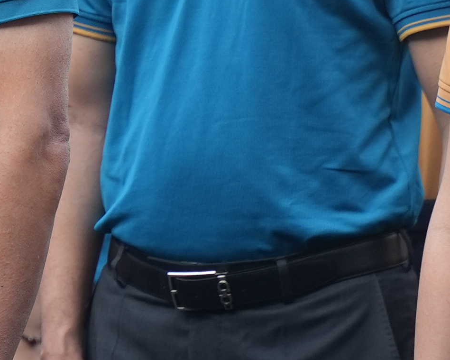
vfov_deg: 3.0
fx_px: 6925
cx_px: -215
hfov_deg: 3.7
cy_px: 8
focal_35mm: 520
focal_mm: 75
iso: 400
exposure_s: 1/800
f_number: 4
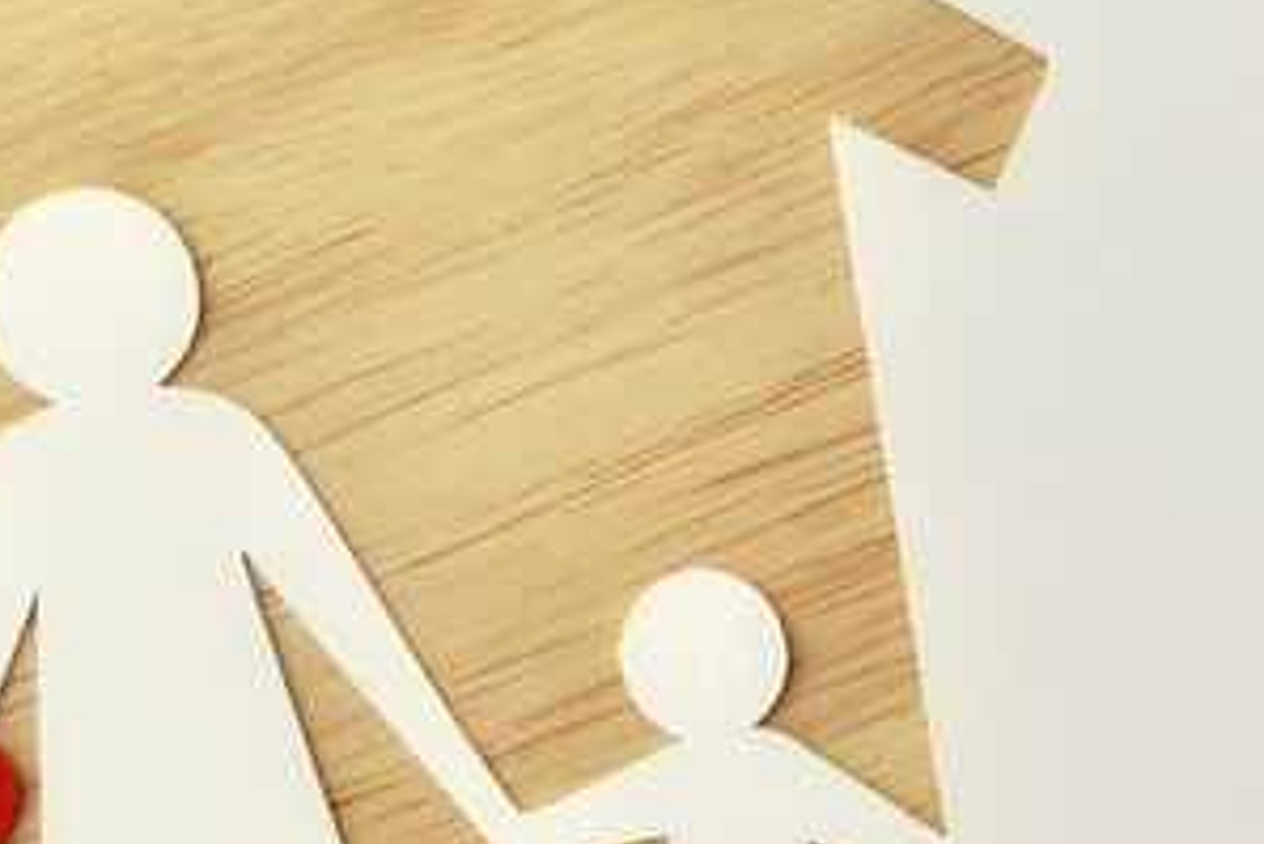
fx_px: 11521
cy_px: 524
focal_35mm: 328
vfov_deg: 4.2
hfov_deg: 6.3
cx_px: -148
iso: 100
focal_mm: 90
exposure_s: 1/8
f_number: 7.1
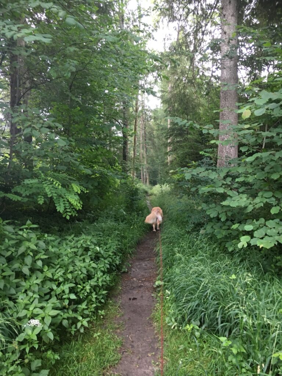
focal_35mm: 29
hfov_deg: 48.2
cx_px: 141
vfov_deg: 61.7
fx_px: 315
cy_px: 188
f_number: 2.2
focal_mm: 4.15
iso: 160
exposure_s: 1/33
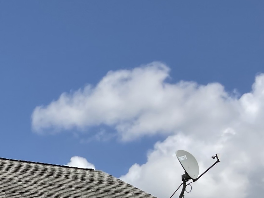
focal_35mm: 106
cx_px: 5
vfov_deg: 12.8
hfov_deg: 18.1
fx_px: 808
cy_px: 348
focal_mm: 3
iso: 16
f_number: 1.8
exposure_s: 1/3322
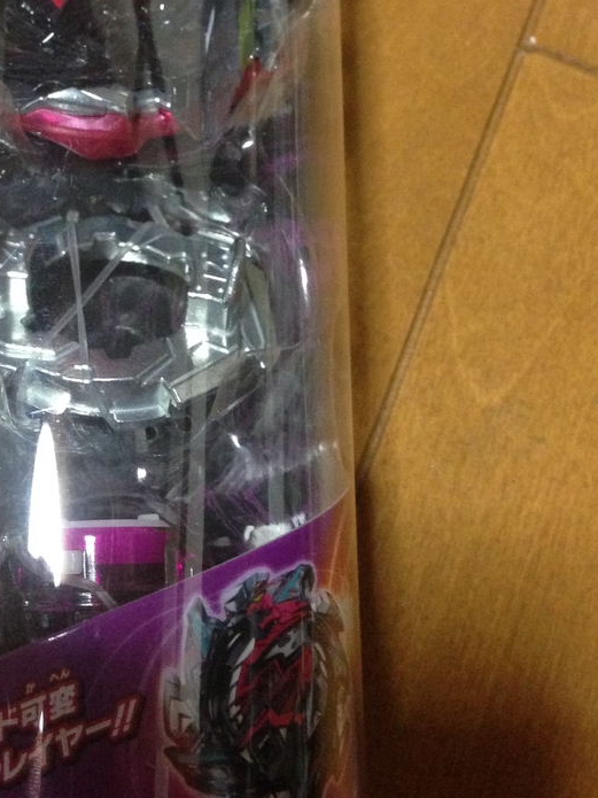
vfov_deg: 33.6
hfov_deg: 25.2
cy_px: 296
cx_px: 117
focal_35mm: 57
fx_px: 1313
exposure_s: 1/15
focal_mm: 4.12
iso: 400
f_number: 2.4
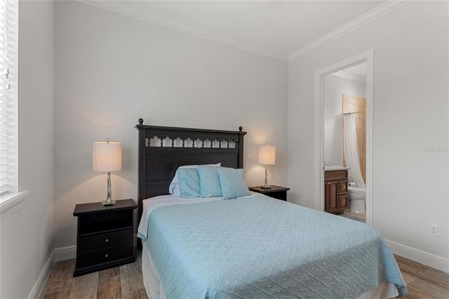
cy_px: 150
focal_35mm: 15
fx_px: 187
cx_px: 224
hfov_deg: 100.4
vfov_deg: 77.2
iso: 400
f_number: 4.5
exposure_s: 1/13
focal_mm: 10
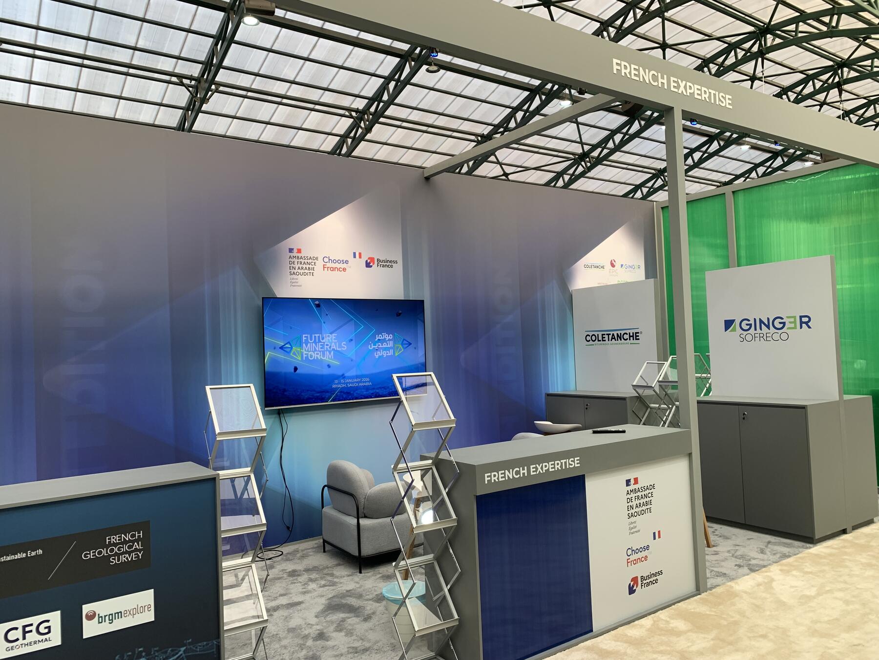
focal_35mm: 26
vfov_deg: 53.1
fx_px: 660
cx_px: 440
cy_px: 330
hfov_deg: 67.3
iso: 40
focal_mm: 4.25
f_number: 1.8
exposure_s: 1/120
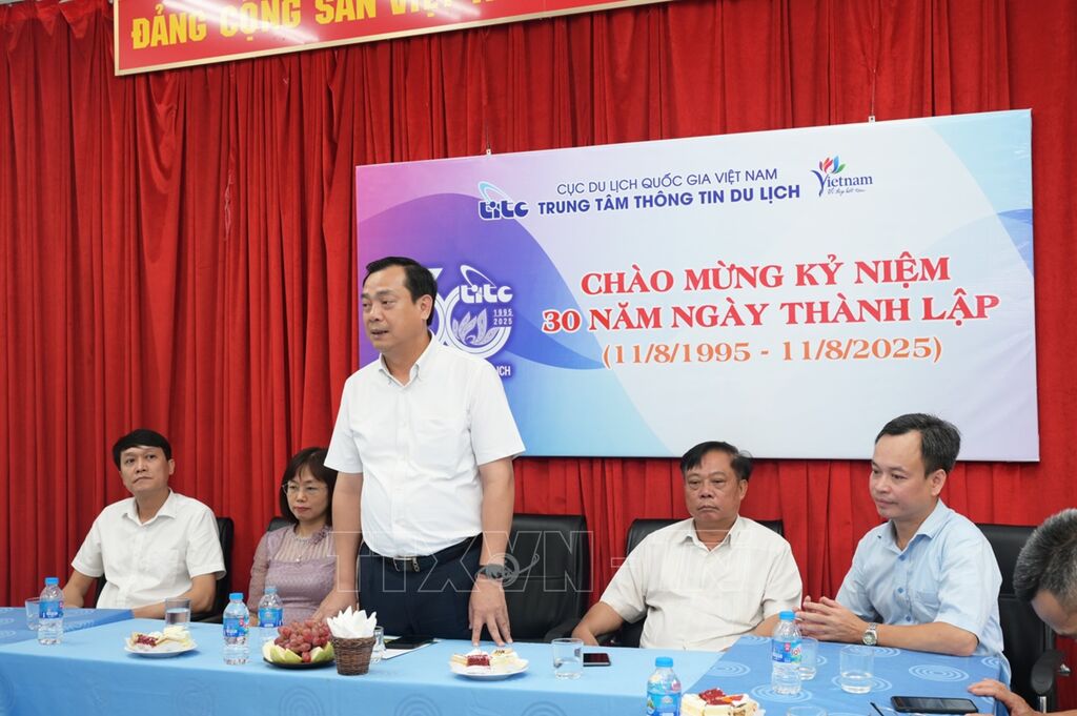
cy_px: 358
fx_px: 1255
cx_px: 538
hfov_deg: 46.4
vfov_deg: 31.8
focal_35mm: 42
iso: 800
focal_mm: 42
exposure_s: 1/60
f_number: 7.1
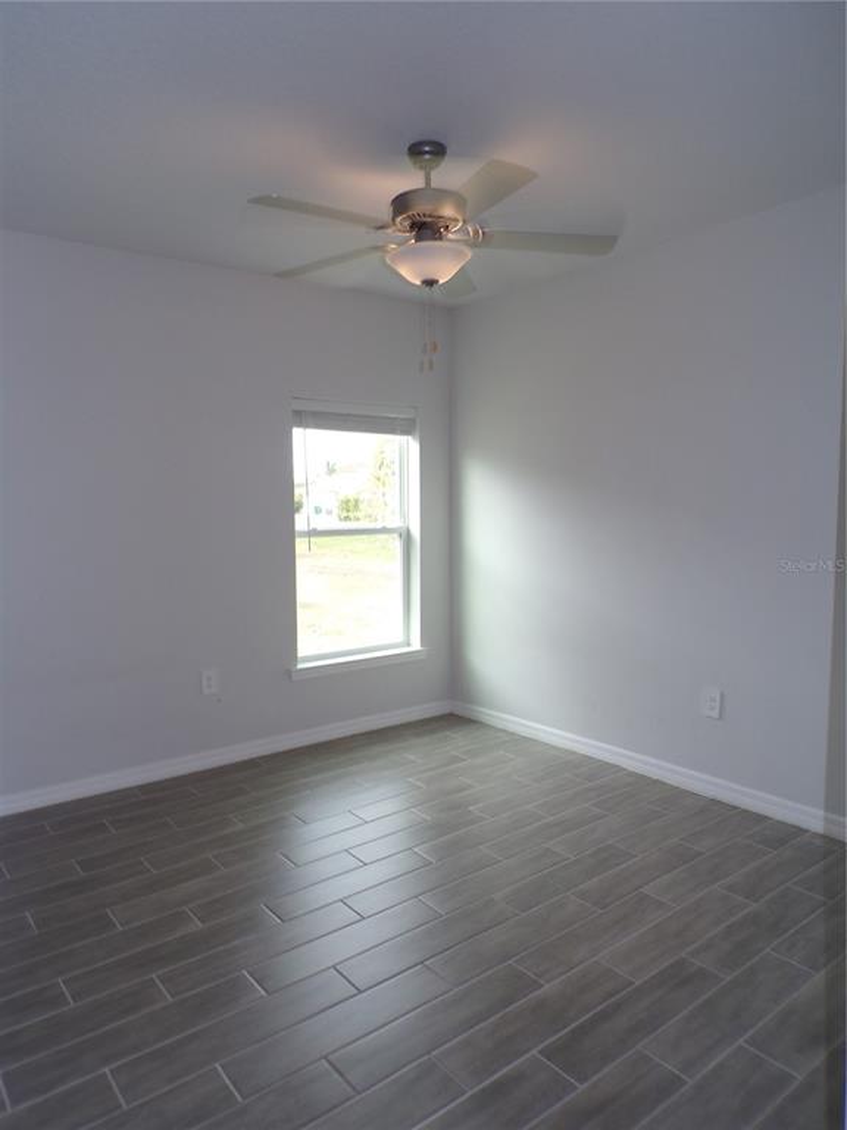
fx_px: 783
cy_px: 565
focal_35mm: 24
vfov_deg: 71.6
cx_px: 424
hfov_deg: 56.8
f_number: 4.3
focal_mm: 4.3
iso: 92
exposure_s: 1/34
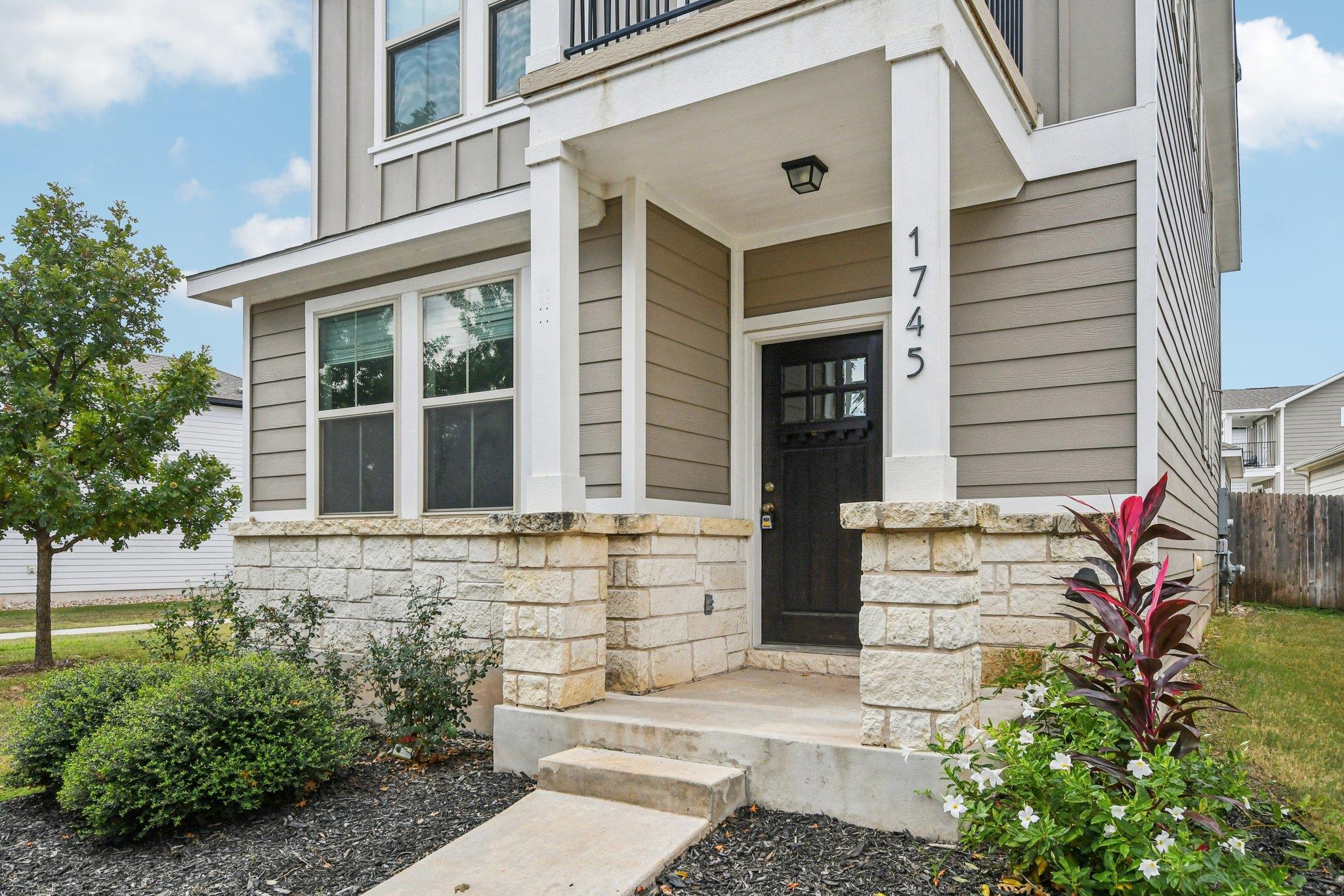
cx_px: 672
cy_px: 448
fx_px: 896
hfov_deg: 73.7
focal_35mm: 24
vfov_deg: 53.1
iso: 400
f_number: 8
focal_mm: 16
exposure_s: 1/800
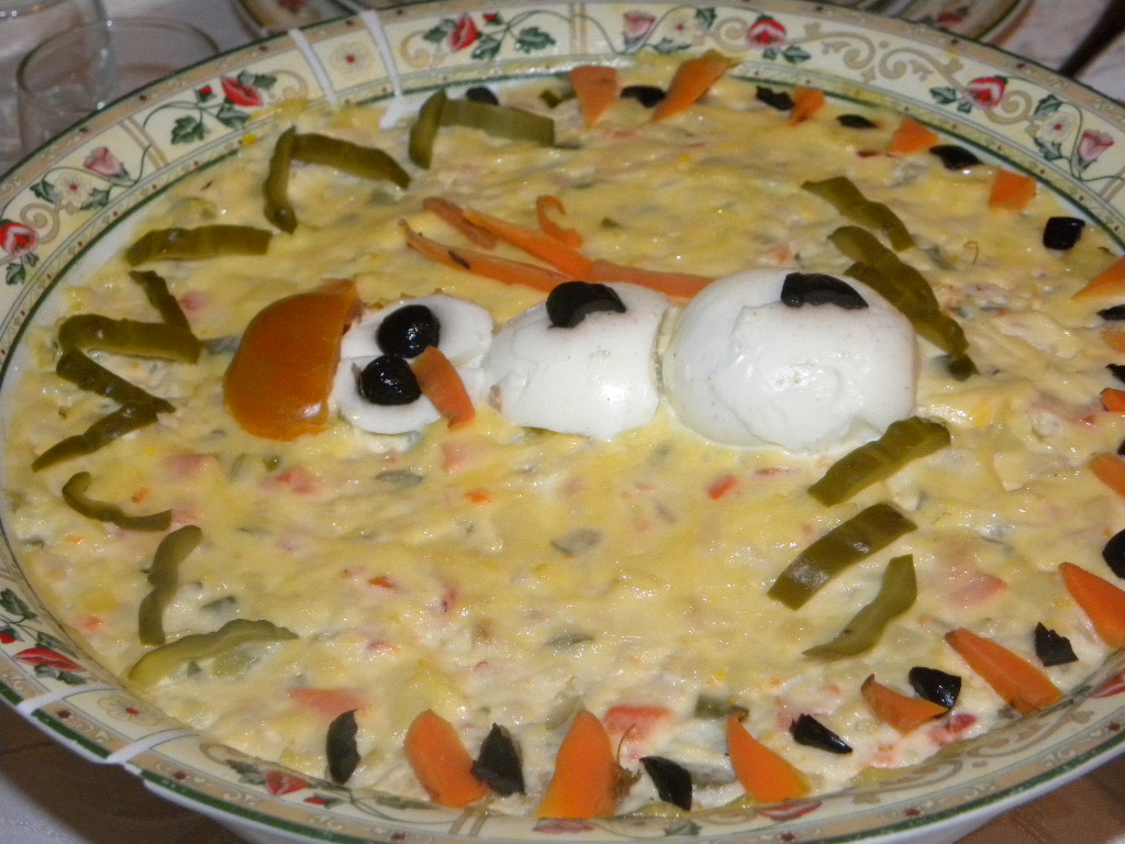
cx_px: 562
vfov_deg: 25.2
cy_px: 422
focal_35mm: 58
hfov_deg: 33.2
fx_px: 1885
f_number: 3.5
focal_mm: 10.3
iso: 400
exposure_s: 1/30
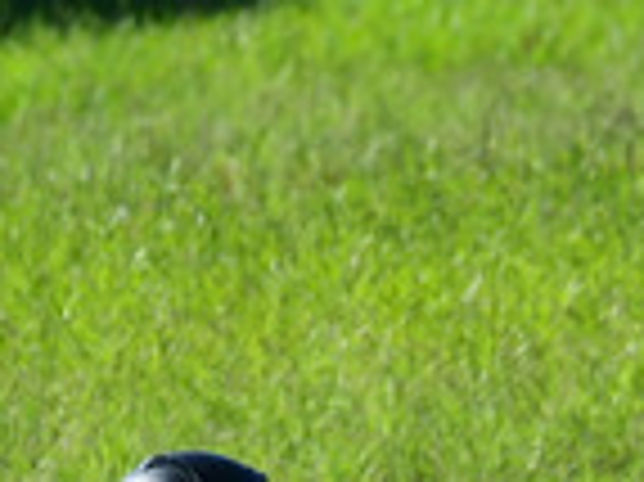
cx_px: 135
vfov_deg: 0.4
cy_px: 698
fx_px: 75060
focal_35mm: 4038
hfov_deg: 0.5
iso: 500
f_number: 10
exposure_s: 1/640
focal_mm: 500
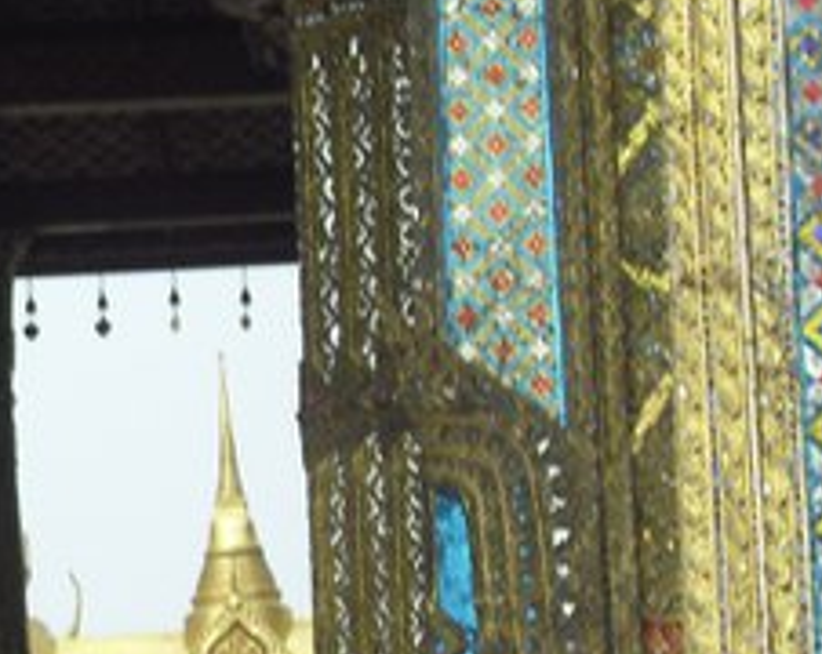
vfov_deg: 6.9
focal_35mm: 225
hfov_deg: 8.4
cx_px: -393
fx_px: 5464
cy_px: 414
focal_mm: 10.7
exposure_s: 1/80
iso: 100
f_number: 10.4
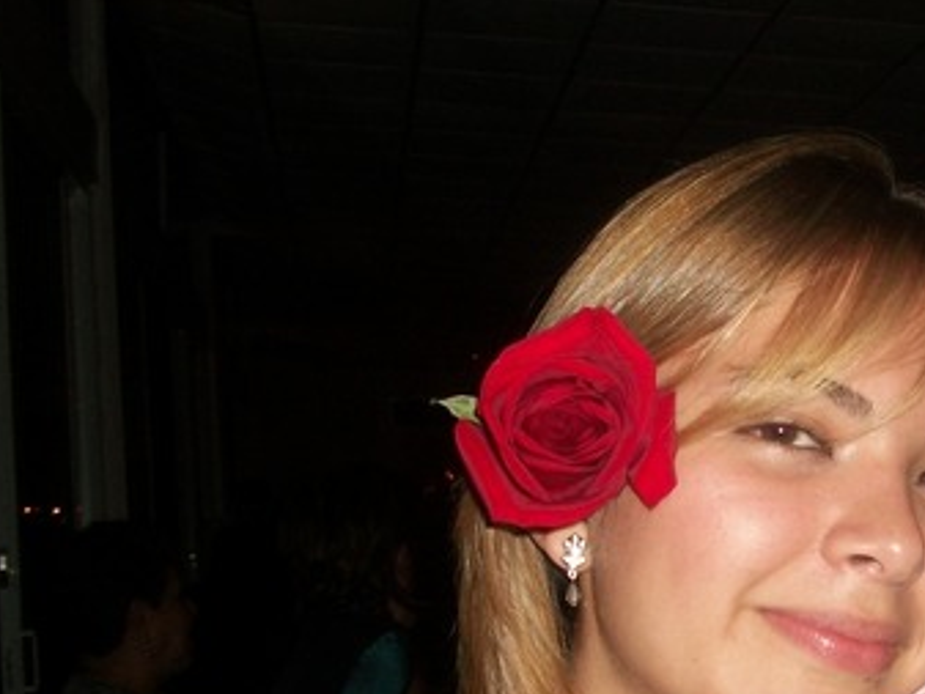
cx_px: 749
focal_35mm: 76
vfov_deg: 19.2
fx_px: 2032
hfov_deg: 25.2
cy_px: 582
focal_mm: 5.7
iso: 80
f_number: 2.9
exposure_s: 1/30
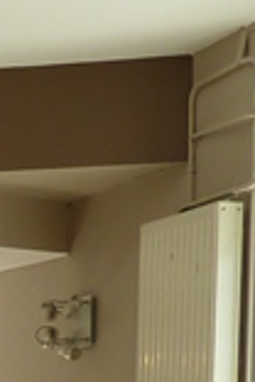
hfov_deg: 9.0
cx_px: -424
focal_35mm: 133
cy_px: 529
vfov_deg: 14.6
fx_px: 1413
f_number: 3.3
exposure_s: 1/100
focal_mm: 4.1
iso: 80
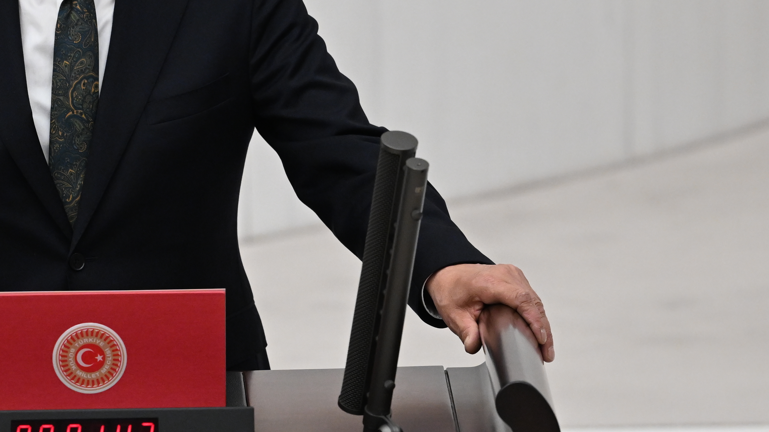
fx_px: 23897
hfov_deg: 1.8
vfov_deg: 1.0
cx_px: 53
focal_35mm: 1172
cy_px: 25
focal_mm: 400
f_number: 4
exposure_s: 1/320
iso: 1600
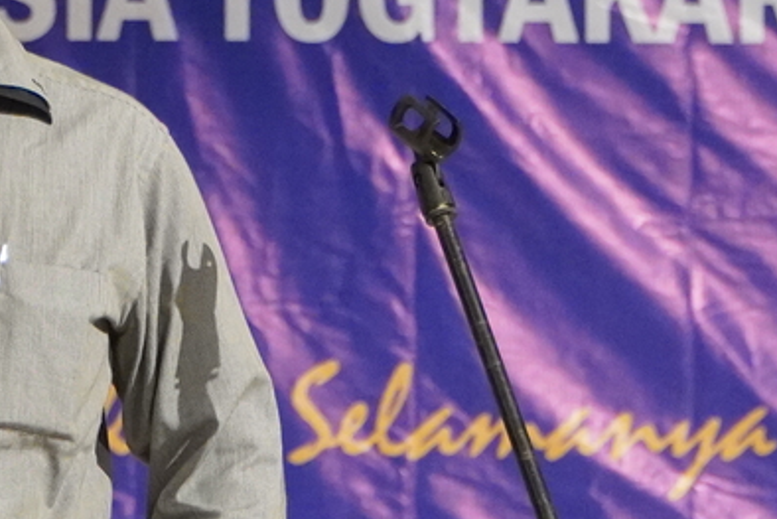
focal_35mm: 417
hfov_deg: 4.9
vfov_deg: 3.3
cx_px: -45
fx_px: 9001
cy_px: 140
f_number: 4
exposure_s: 1/160
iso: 4000
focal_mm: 73
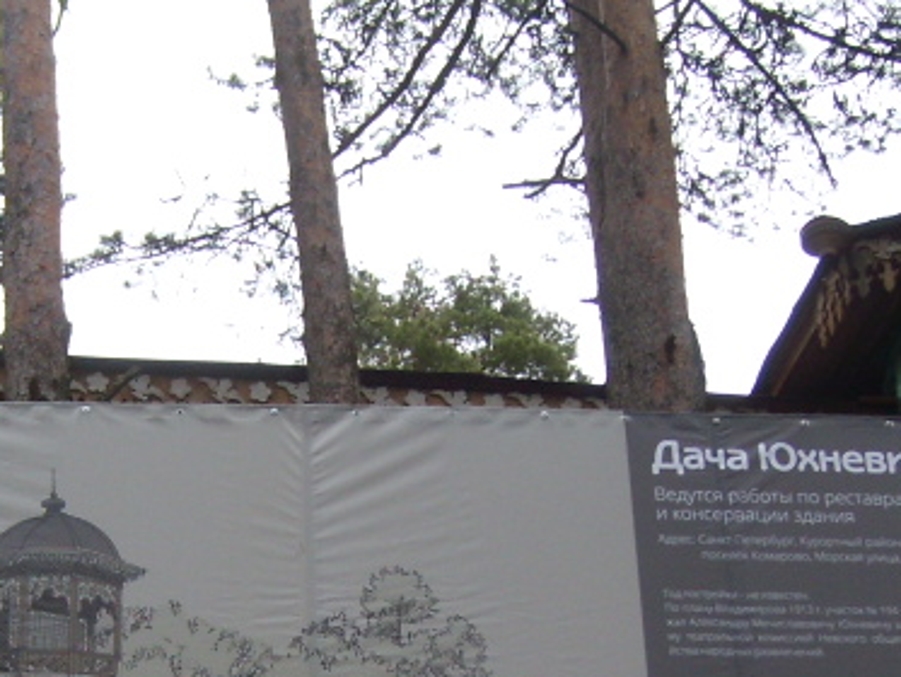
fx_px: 2500
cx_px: 307
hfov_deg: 20.4
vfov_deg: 15.1
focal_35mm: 96
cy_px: 694
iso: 50
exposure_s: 1/569
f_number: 2.8
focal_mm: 5.8
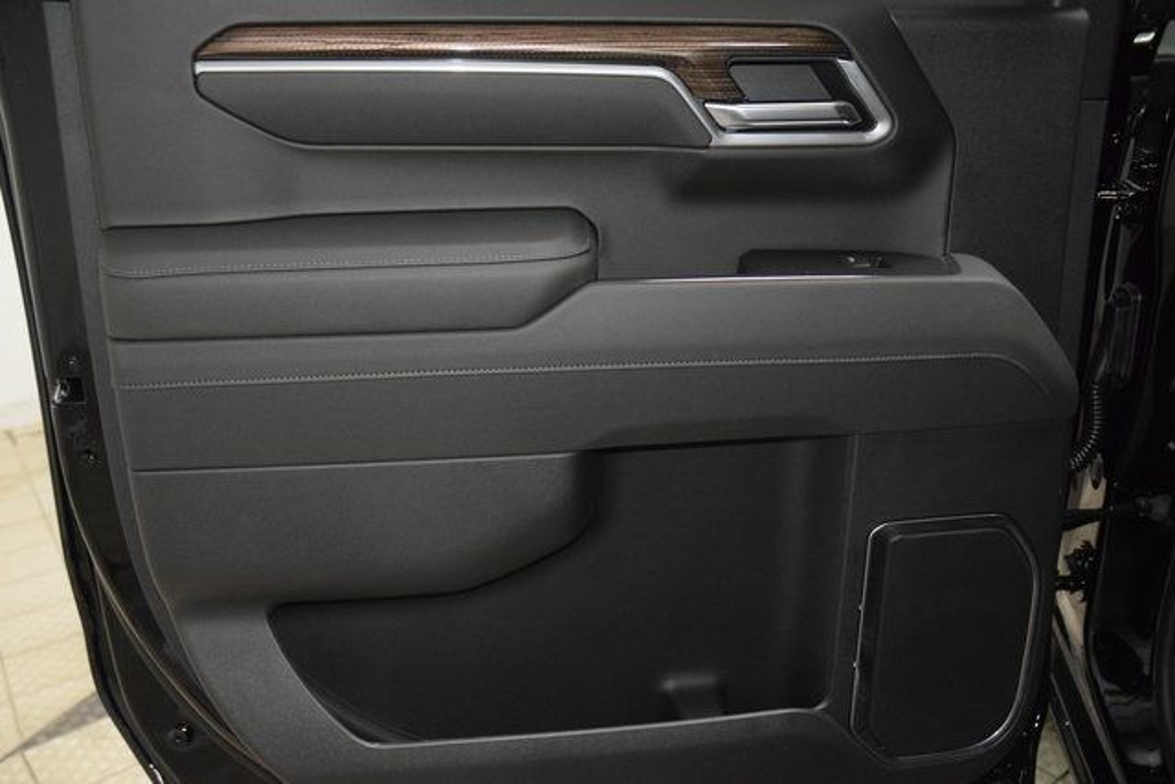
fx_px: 1175
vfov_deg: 36.9
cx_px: 588
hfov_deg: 53.1
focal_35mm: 36
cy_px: 392
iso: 3200
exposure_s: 1/100
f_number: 3.8
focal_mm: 24
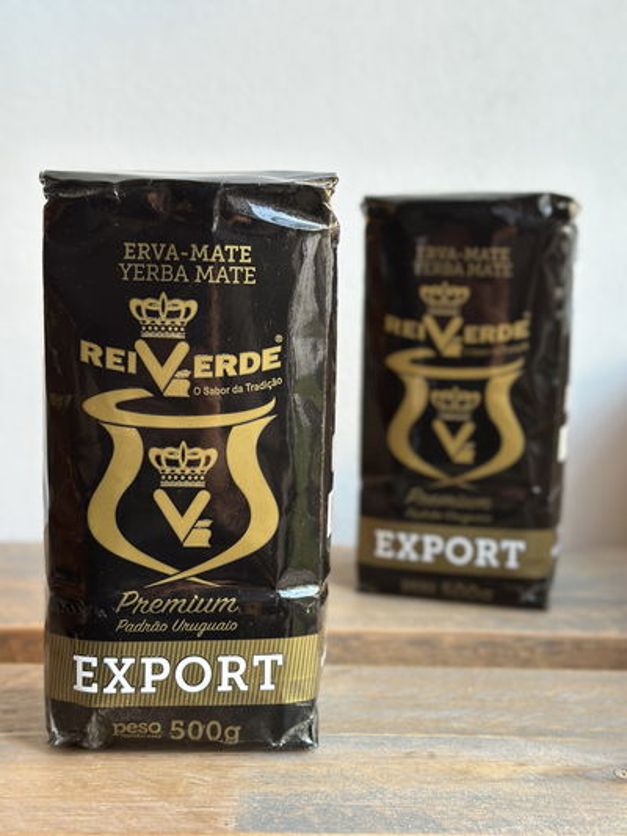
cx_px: 314
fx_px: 1159
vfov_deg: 39.6
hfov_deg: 30.3
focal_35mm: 48
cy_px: 418
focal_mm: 6.86
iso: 200
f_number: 1.78
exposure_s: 1/60
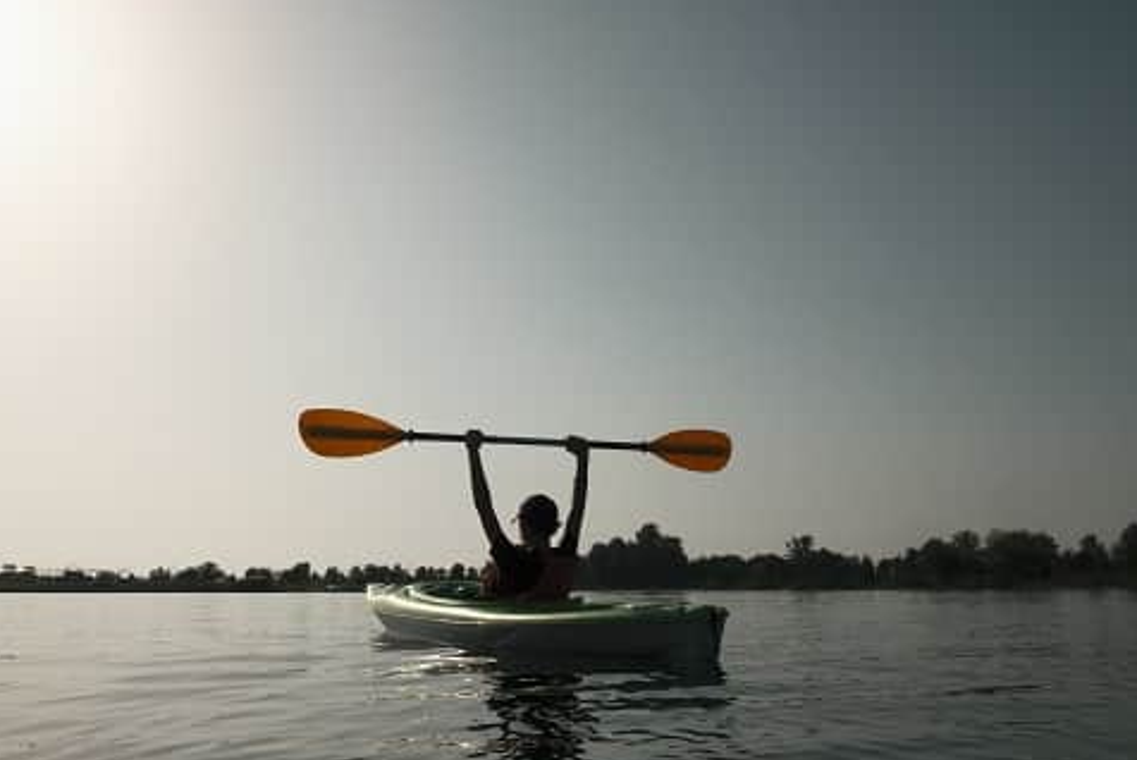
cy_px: 375
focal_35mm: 34
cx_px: 430
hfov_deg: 55.2
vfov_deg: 38.9
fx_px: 1074
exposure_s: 1/1000
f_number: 14
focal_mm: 18
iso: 200
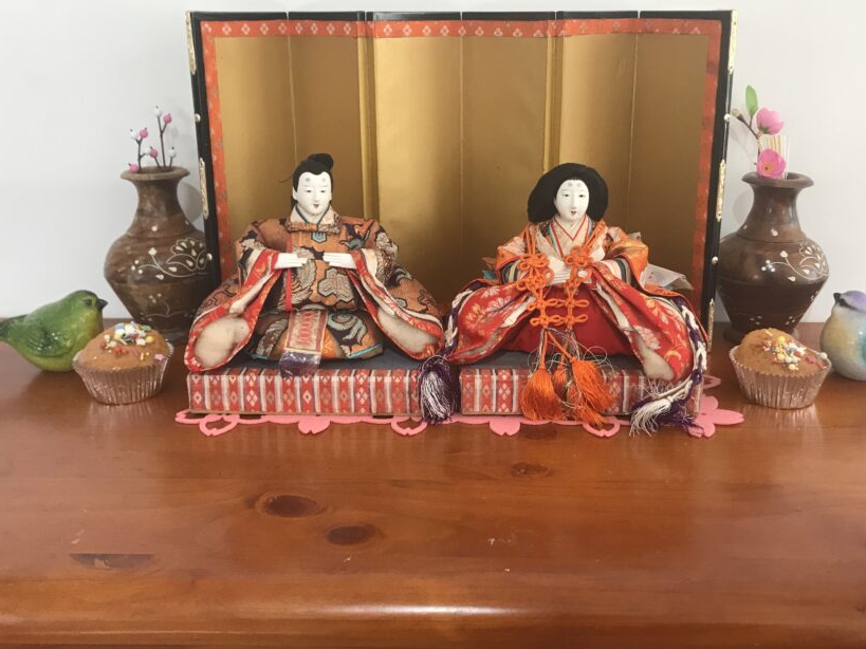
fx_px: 875
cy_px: 289
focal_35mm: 35
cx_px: 460
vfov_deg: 40.6
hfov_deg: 52.6
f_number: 1.8
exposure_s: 1/33
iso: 40
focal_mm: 3.99
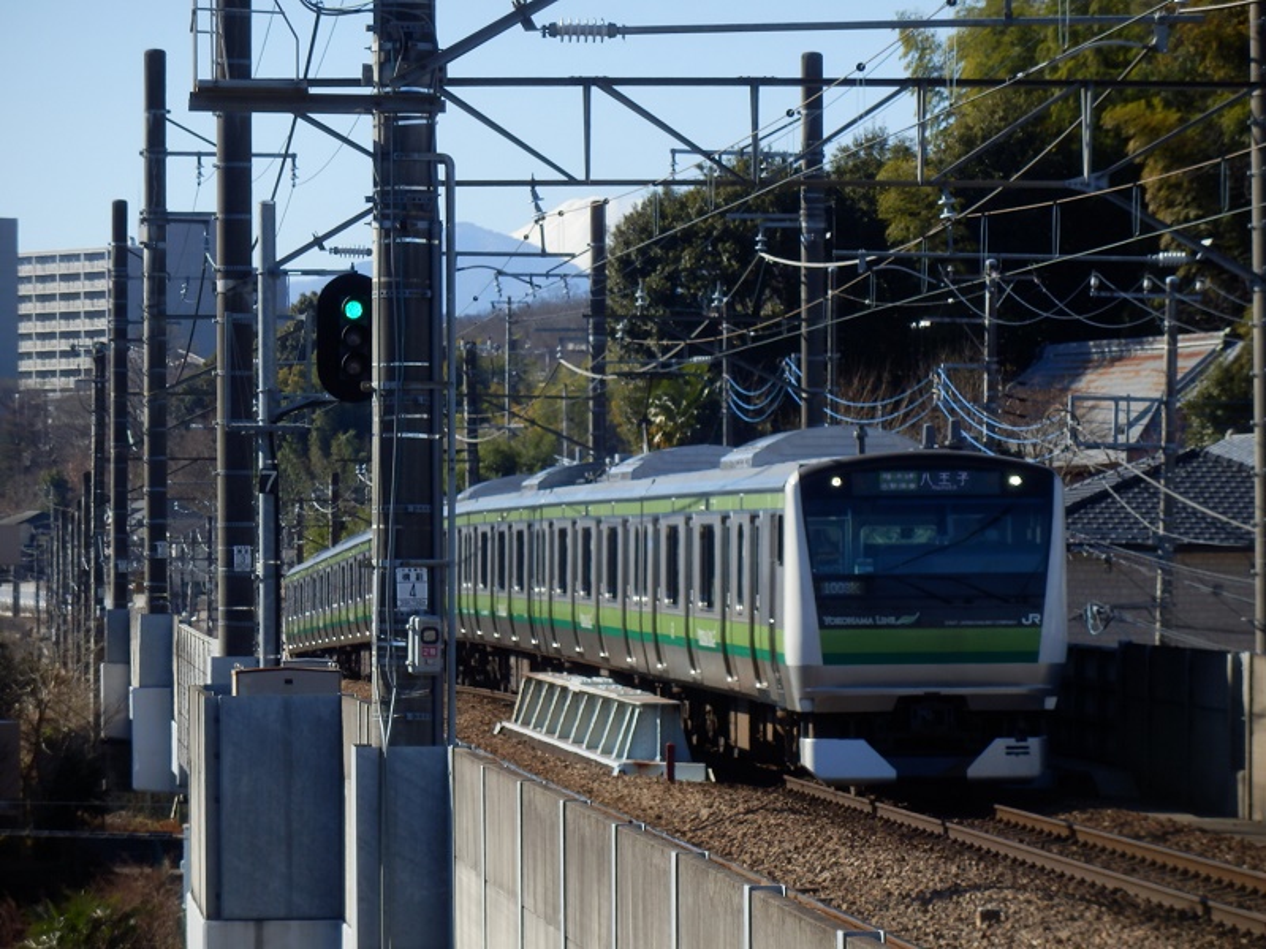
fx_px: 8777
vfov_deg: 6.2
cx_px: 633
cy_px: 474
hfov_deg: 8.2
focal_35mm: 240
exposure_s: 1/320
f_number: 5.8
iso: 80
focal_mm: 42.5
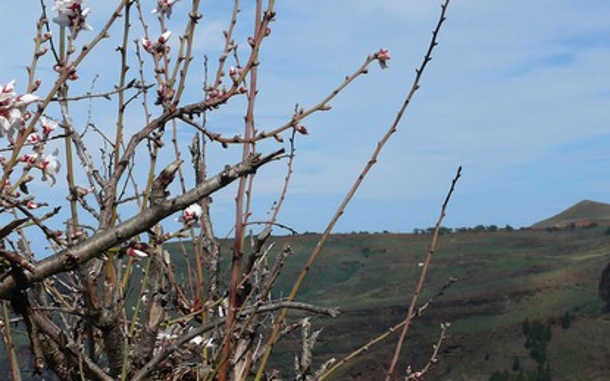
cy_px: 312
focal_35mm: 115
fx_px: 1911
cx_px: 266
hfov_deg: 18.1
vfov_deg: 11.3
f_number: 5.6
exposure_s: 1/200
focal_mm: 12.6
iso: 100
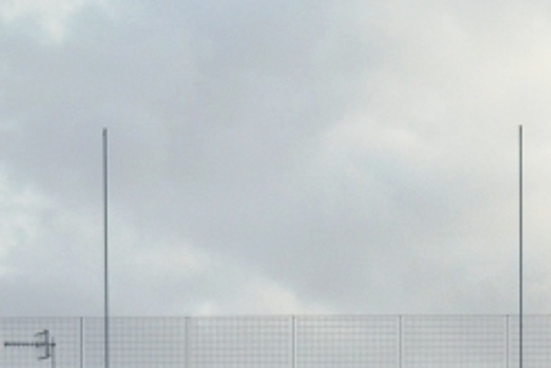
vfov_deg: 7.4
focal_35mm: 180
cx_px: 627
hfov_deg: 11.2
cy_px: 697
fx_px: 2758
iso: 560
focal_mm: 29
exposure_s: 1/500
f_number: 4.5
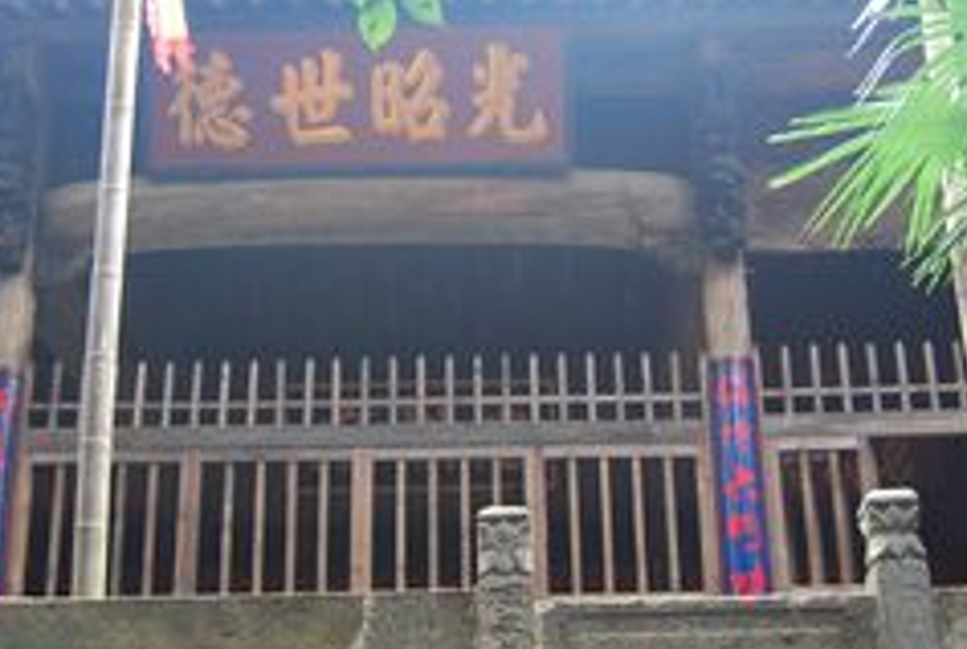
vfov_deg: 23.8
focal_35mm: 57
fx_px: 1534
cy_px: 412
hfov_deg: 35.0
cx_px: 437
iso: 560
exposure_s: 1/30
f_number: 3.5
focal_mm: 18
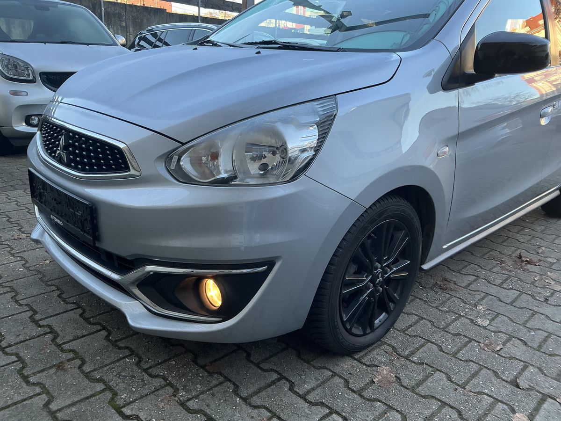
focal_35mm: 28
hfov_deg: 63.4
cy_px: 210
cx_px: 280
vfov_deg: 49.7
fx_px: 454
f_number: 1.8
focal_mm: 3
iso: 25
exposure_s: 1/122
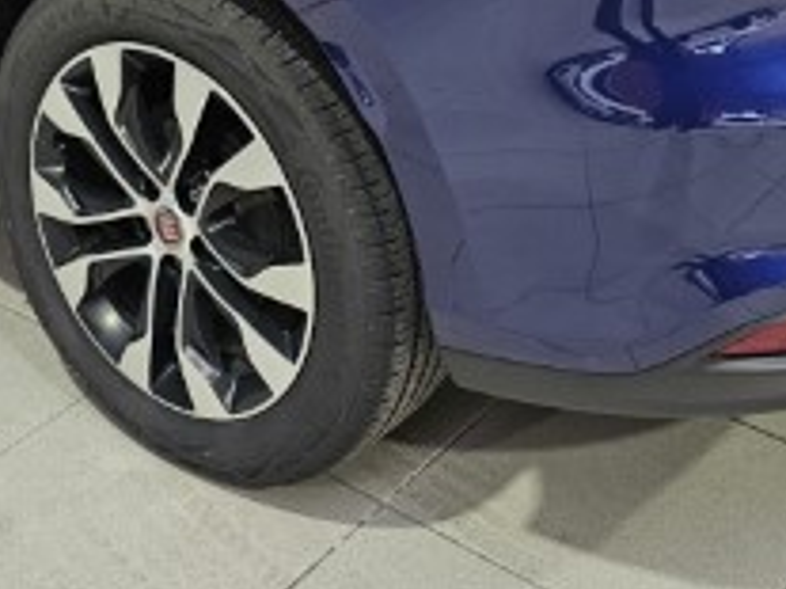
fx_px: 1611
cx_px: 239
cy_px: -125
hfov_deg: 27.2
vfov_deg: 19.4
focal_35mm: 71
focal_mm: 6.3
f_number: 1.7
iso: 200
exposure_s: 1/180
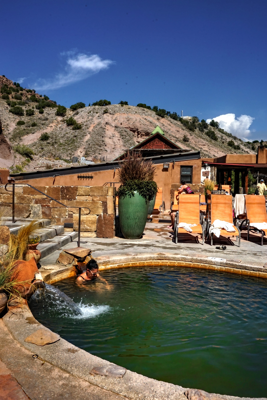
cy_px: 200
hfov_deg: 40.0
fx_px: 367
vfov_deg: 57.2
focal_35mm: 33
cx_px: 134
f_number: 25
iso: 400
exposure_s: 1/200
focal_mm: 22
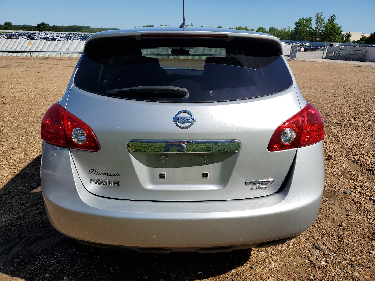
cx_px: 188
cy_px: 140
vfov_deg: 53.1
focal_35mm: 26
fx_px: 282
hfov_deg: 67.3
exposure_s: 1/5000
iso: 50
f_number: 1.5
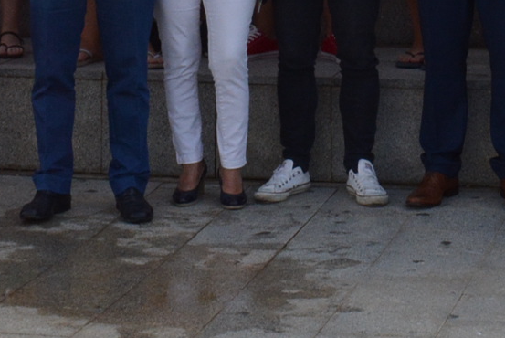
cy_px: -374
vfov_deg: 8.8
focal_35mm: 146
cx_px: 461
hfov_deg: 13.9
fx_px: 2050
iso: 400
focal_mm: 18
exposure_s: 1/500
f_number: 11
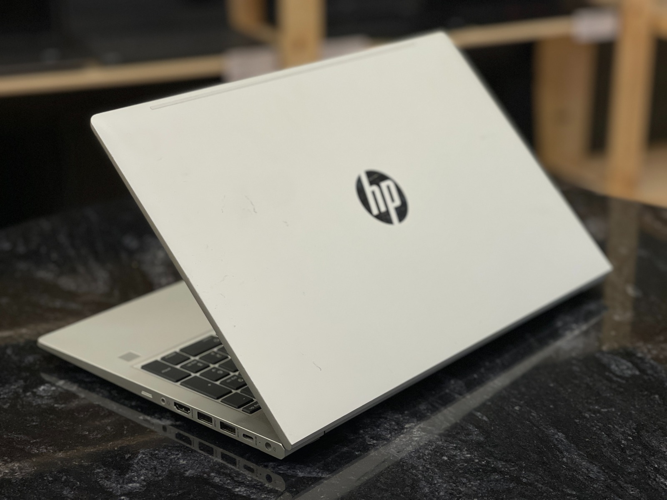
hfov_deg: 30.3
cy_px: 250
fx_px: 1233
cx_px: 334
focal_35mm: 64
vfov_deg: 22.9
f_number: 2.2
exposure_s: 1/121
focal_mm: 7.5
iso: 100
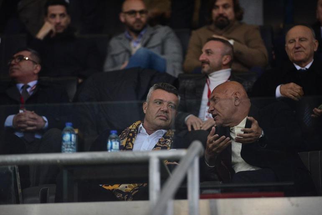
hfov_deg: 6.9
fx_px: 2684
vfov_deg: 4.6
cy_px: 108
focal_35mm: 300
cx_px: 161
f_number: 2.8
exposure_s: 1/1000
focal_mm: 300
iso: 1250
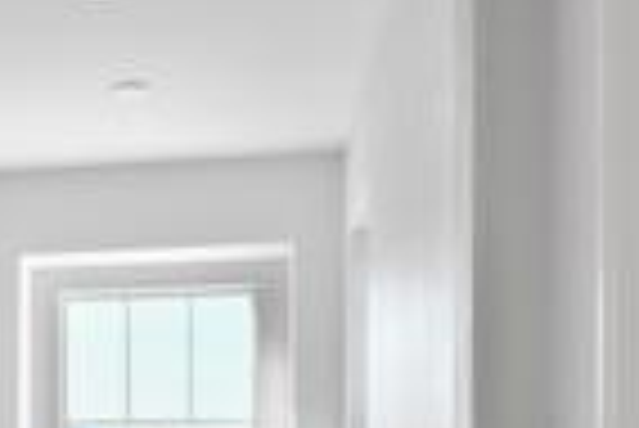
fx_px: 1279
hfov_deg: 25.4
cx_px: -117
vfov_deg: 18.0
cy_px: 511
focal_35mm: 72
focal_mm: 16
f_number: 4
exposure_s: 1/15
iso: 500
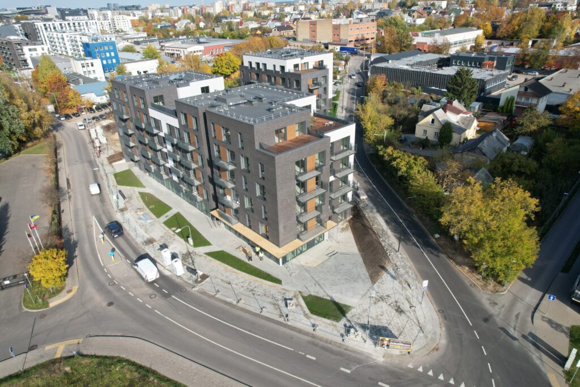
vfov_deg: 57.2
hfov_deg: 78.6
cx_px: 290
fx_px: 354
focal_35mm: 22
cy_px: 194
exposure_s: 1/1500
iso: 140
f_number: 2.8
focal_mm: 8.38
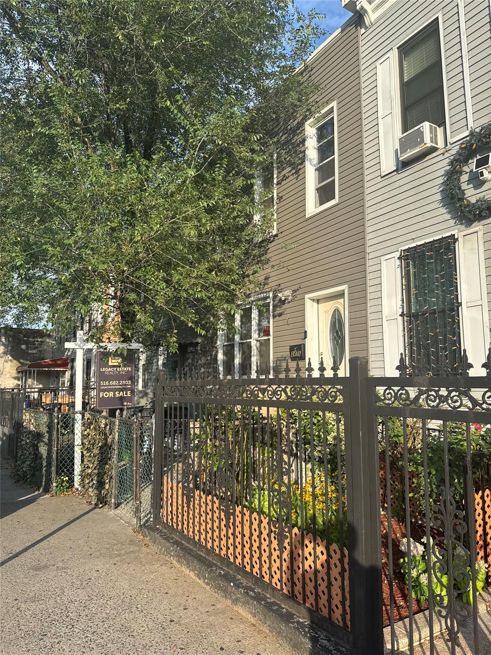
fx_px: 454
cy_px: 328
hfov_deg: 56.8
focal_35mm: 24
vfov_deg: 71.6
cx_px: 246
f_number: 1.78
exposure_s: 1/1678
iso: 80
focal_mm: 6.76
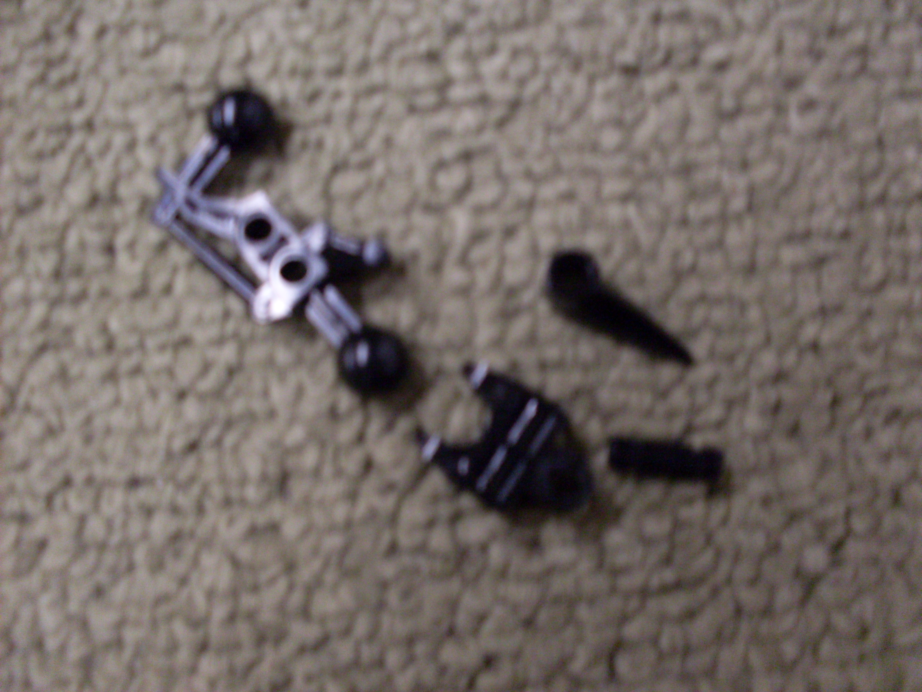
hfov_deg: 49.0
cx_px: 461
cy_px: 346
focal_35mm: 38
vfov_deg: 37.7
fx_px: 1012
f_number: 2.8
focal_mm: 6.3
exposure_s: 1/15
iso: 200
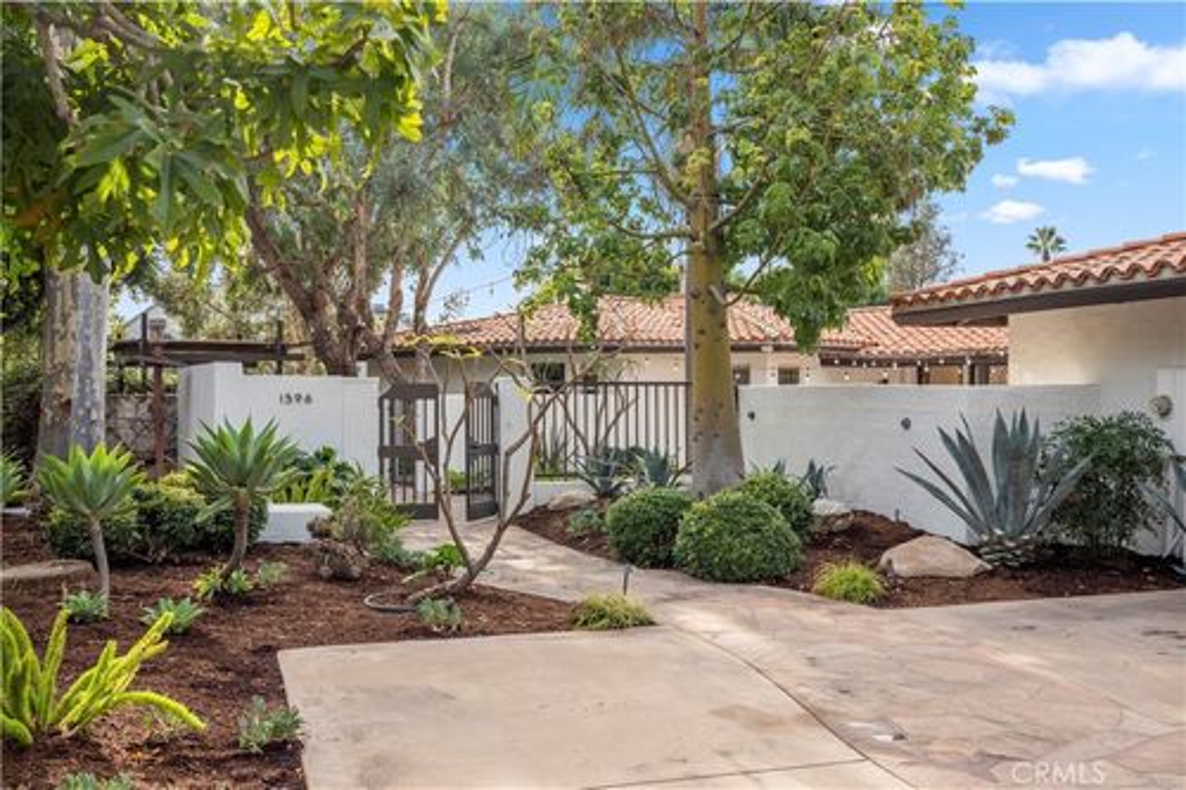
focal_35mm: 34
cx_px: 593
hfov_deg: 55.8
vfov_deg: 38.9
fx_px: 1120
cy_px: 395
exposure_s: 1/60
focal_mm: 34
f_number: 9
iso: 80
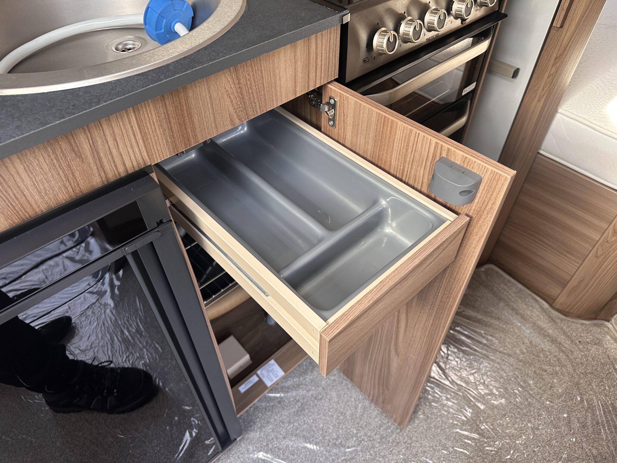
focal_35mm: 24
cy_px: 232
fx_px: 428
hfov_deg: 71.6
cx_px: 308
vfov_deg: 56.8
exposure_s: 1/121
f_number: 1.78
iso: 160
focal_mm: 6.86
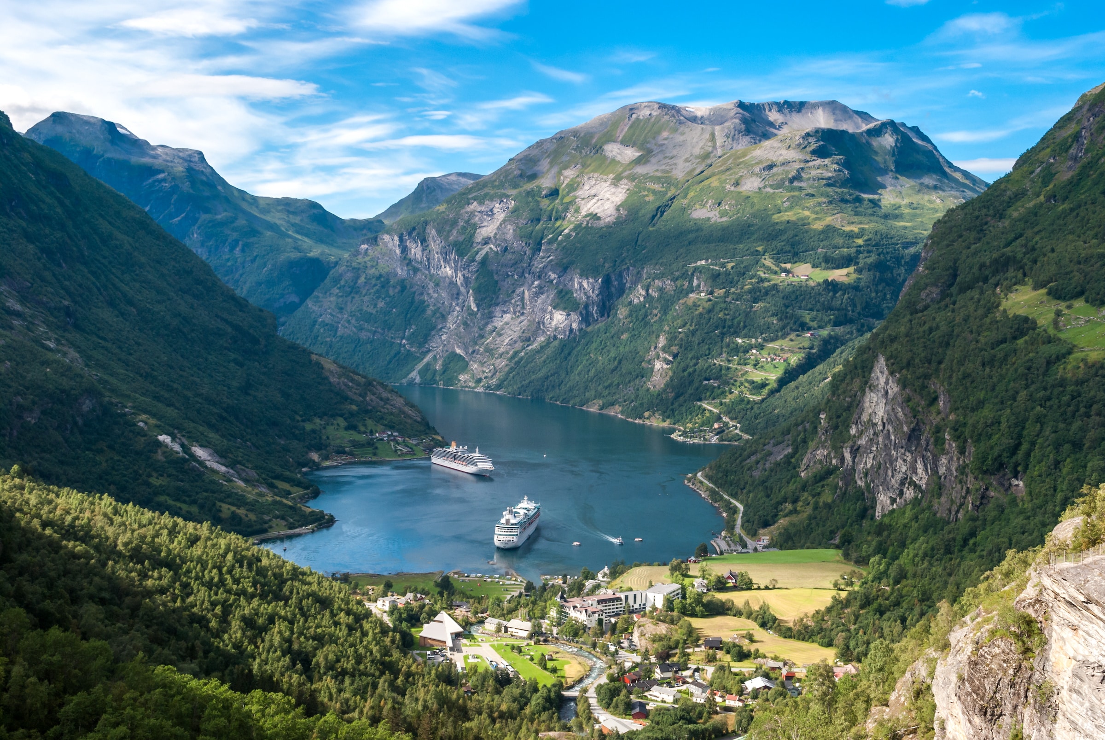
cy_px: 370
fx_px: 1291
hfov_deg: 46.3
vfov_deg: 32.0
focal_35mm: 42
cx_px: 552
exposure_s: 1/160
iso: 200
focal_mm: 28
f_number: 13
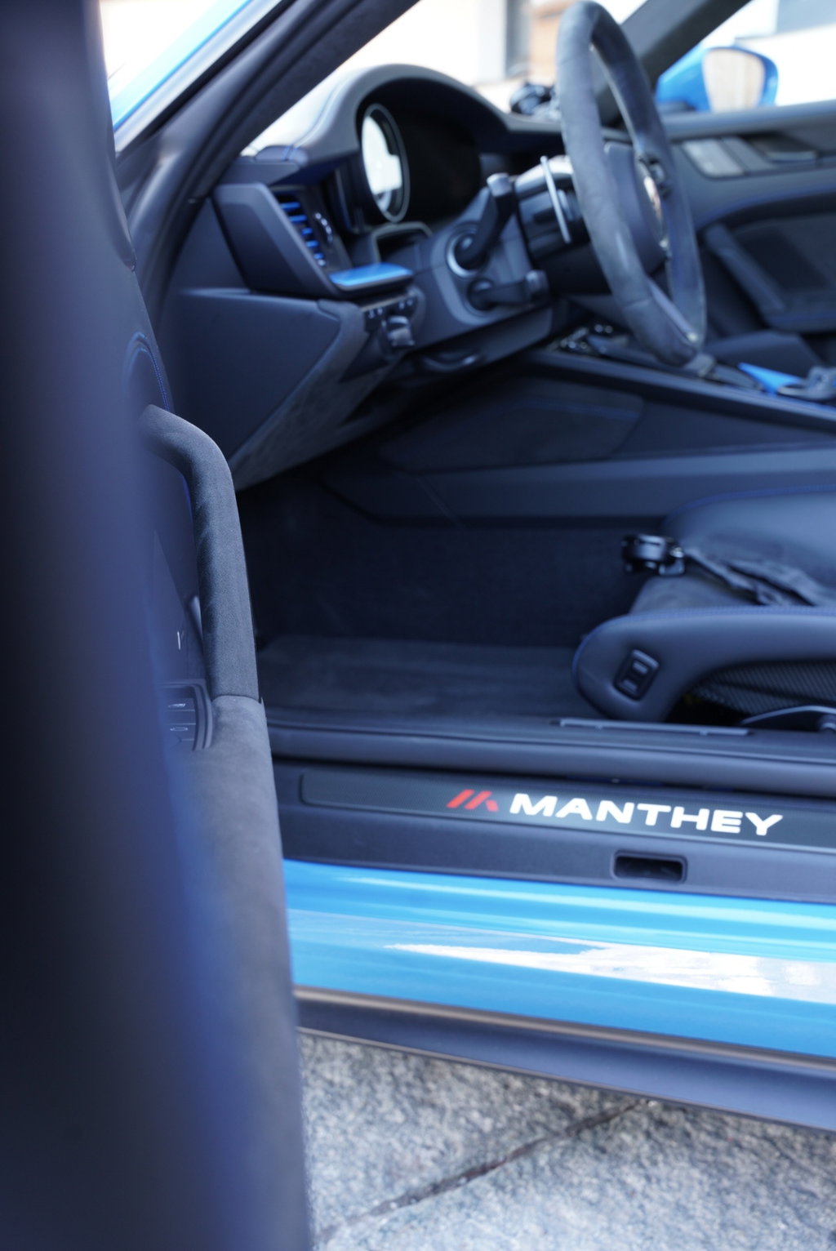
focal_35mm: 40
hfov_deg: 33.7
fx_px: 1380
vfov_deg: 48.7
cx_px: 418
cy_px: 626
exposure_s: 1/20
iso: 320
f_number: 5.6
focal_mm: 39.7
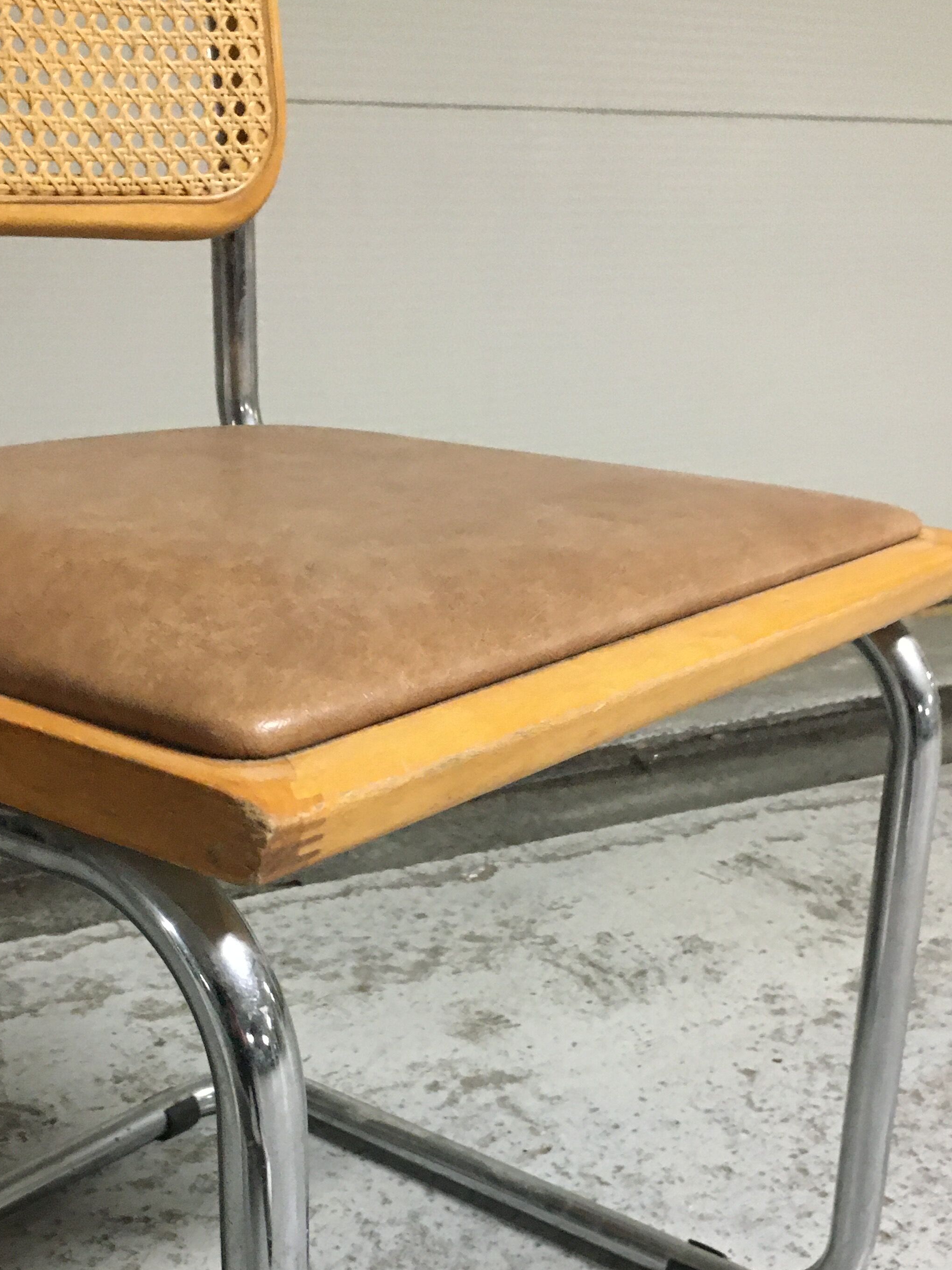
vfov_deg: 42.7
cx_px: 448
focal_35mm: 43
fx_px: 1577
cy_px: 930
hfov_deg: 33.6
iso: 200
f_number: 2.2
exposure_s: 1/25
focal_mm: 4.15
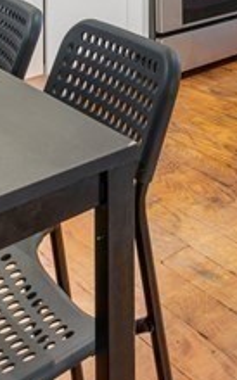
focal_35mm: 57
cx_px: 415
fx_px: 591
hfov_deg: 18.3
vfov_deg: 28.1
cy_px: -140
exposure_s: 1/5
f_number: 7.1
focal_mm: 12
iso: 320
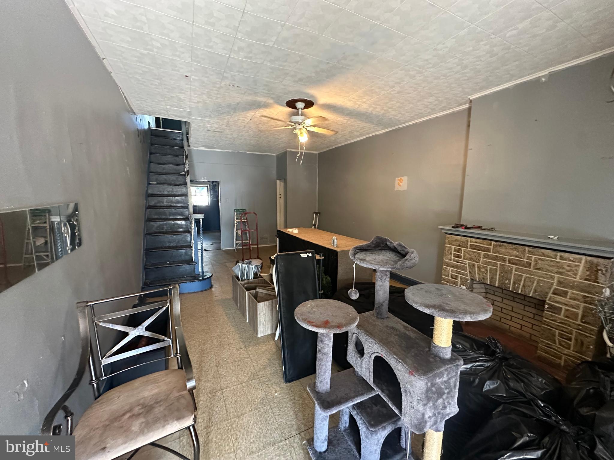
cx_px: 307
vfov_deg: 85.7
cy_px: 230
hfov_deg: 102.1
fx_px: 248
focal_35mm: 14
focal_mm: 2.22
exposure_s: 1/60
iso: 1000
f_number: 2.2
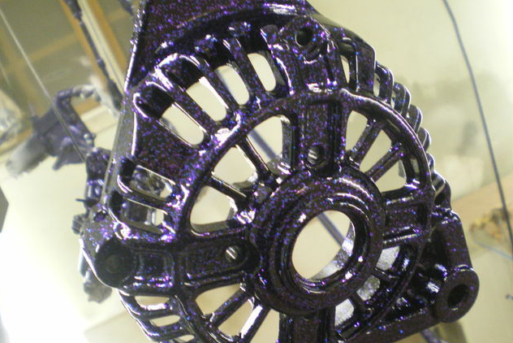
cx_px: 255
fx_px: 570
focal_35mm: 40
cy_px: 194
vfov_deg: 33.4
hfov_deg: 48.4
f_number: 3.1
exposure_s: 1/30
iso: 400
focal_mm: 6.3
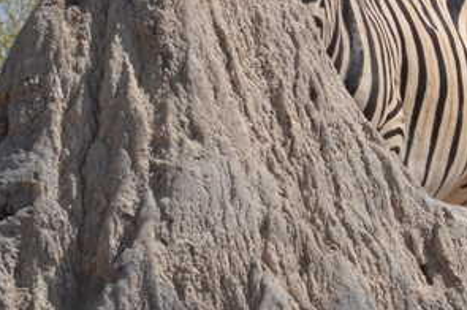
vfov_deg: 0.7
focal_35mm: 1950
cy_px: 47
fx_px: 25268
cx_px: 350
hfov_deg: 1.1
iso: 200
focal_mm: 300
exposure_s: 1/800
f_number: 8
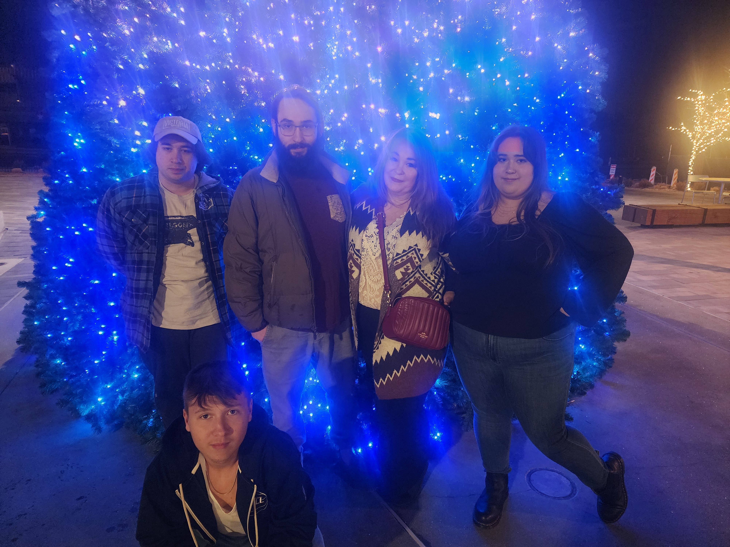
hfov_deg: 73.9
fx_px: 485
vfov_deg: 58.9
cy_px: 274
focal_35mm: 23
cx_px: 365
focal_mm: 6.4
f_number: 1.8
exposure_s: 1/24
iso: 640
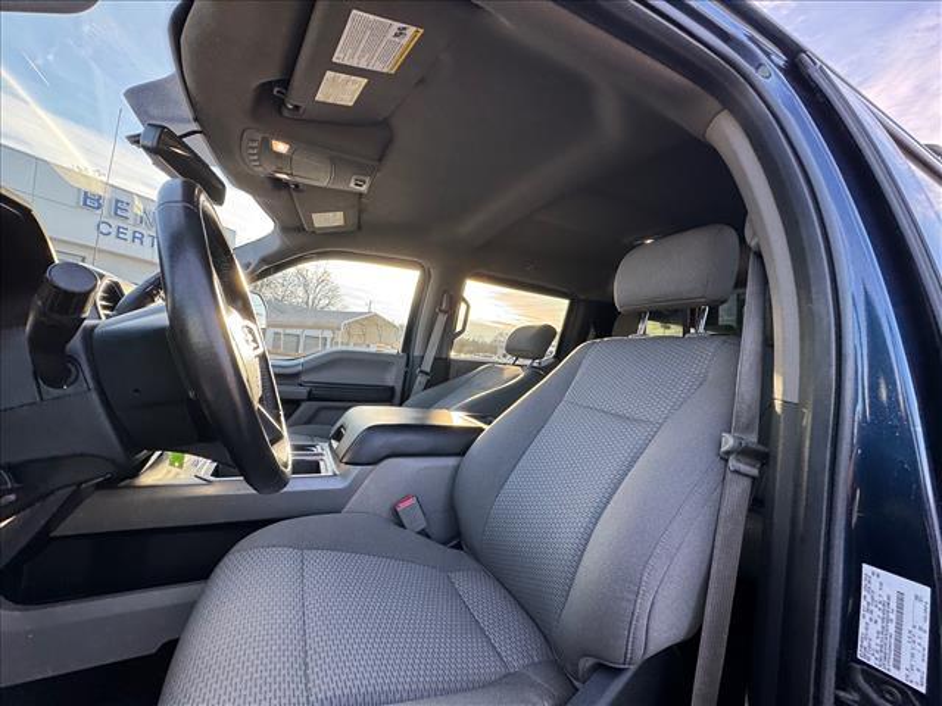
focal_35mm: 14
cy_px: 353
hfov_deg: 102.1
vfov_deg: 85.7
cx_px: 471
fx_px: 381
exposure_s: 1/99
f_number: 2.2
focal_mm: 2.22
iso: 40
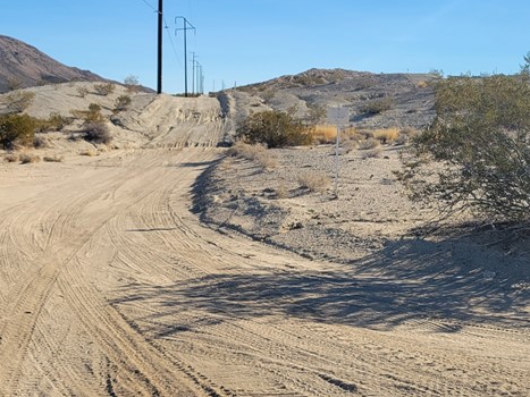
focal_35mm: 57
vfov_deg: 25.1
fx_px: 872
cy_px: 70
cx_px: 180
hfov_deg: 33.5
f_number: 1.8
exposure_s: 1/2686
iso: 40
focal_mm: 5.4
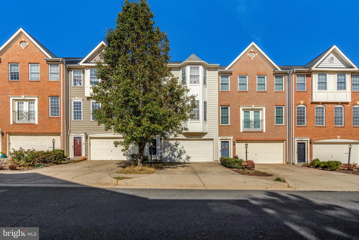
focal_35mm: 16
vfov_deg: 73.7
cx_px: 180
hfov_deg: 96.7
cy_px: 120
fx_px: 160
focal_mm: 16
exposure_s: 1/5000
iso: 1250
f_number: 8
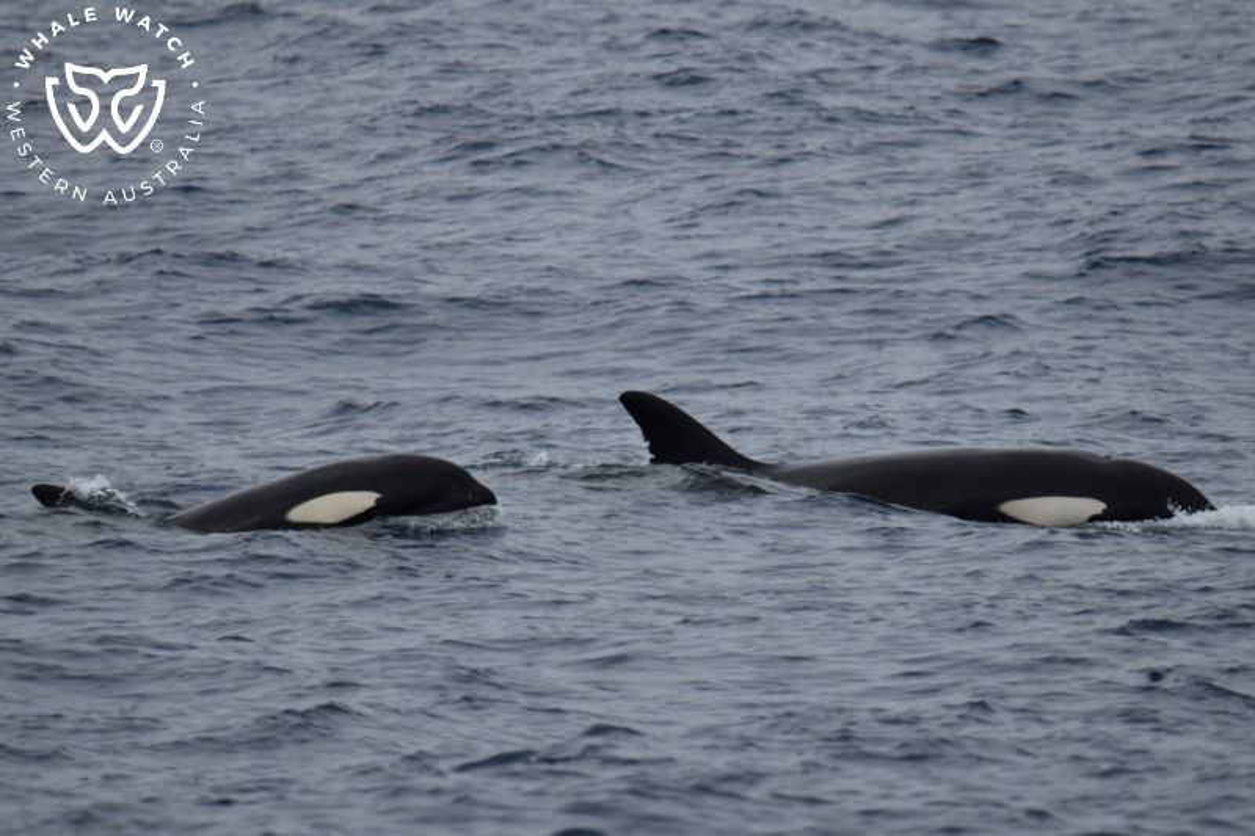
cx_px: 628
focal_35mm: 600
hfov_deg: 3.4
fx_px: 20911
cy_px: 418
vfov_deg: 2.3
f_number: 6.3
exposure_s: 1/8000
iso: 1000
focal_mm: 600
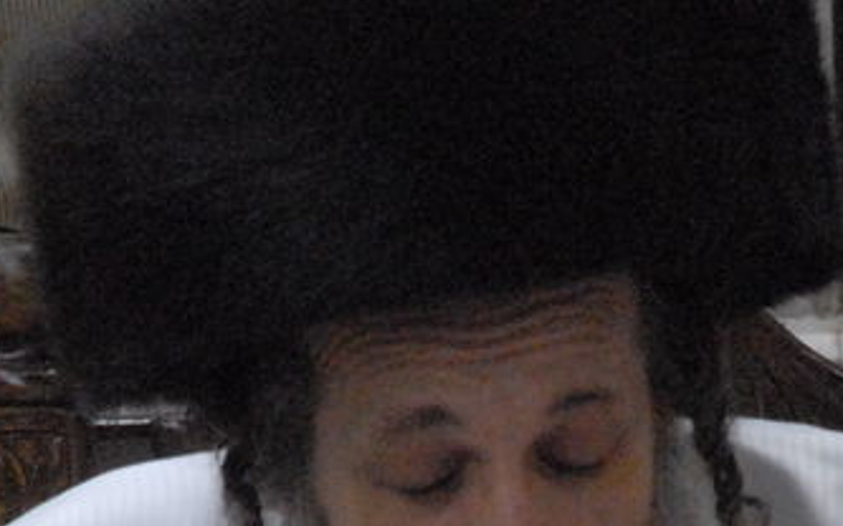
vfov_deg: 1.5
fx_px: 19965
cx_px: 400
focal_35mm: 869
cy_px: 719
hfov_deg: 2.4
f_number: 9
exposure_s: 1/60
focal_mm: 135
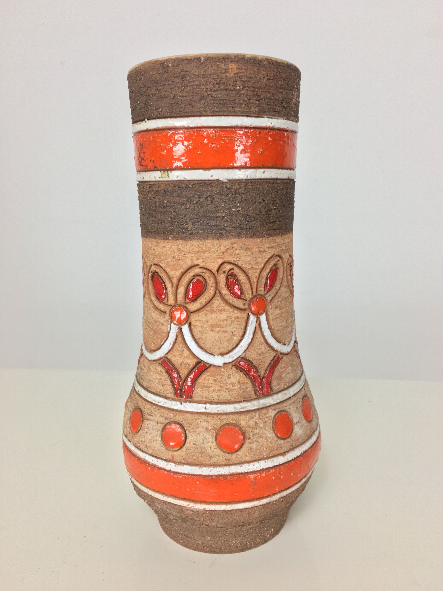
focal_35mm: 29
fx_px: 495
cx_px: 222
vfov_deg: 61.7
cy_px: 296
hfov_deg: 48.2
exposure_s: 1/33
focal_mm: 4.15
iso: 40
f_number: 2.2
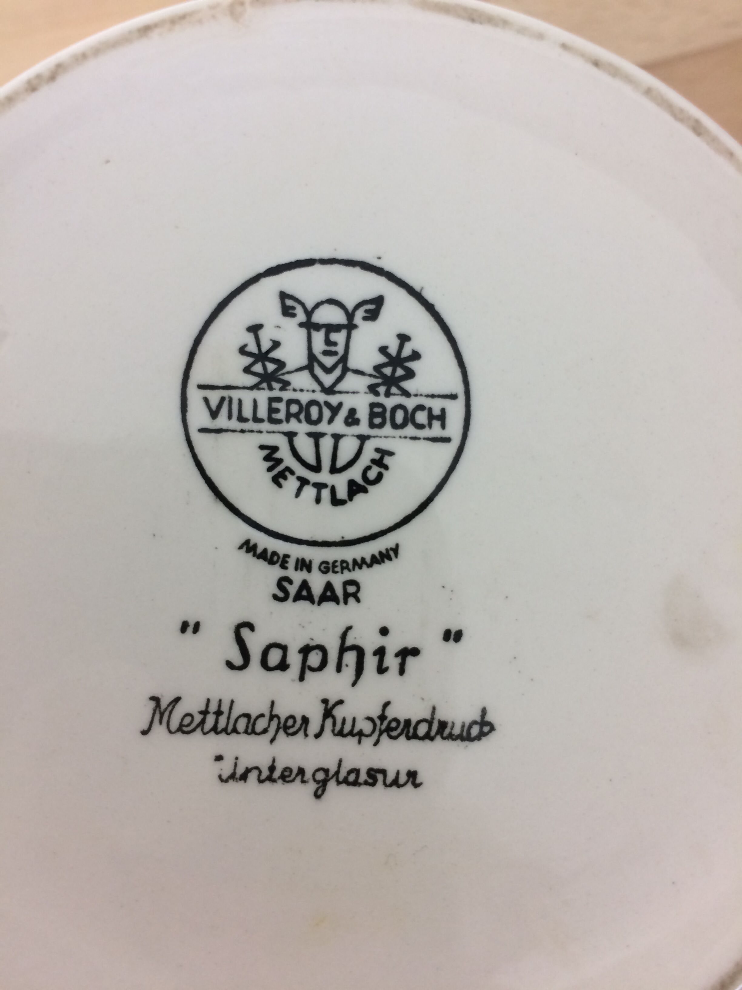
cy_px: 495
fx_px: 829
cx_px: 371
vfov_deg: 61.7
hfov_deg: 48.2
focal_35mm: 29
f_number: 2.2
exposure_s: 1/33
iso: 50
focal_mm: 4.15
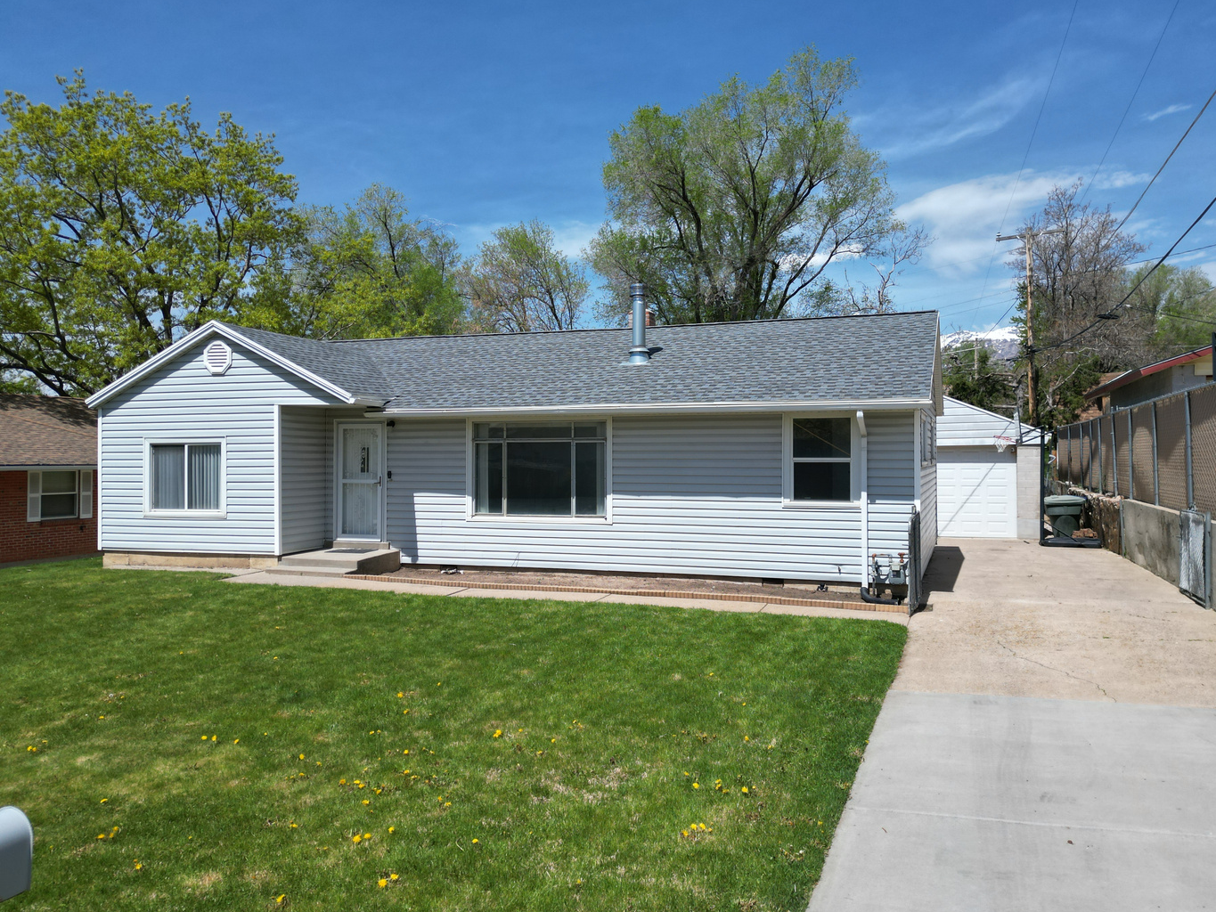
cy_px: 453
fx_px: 949
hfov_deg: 65.3
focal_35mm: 27
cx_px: 634
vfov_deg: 51.4
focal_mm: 6.72
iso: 110
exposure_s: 1/3200
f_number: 1.7
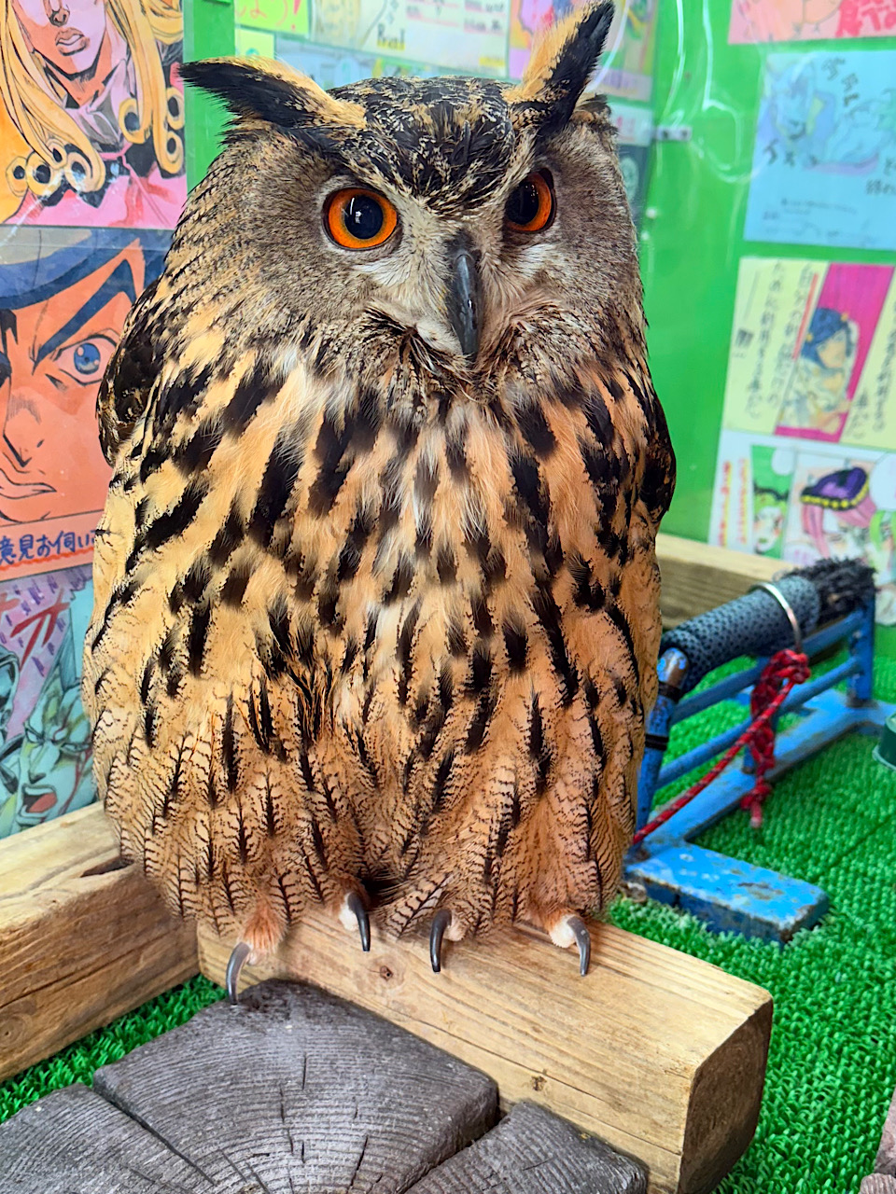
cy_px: 597
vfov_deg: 71.6
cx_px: 448
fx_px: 828
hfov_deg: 56.8
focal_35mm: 24
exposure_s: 1/120
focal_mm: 6.76
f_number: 1.78
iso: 160
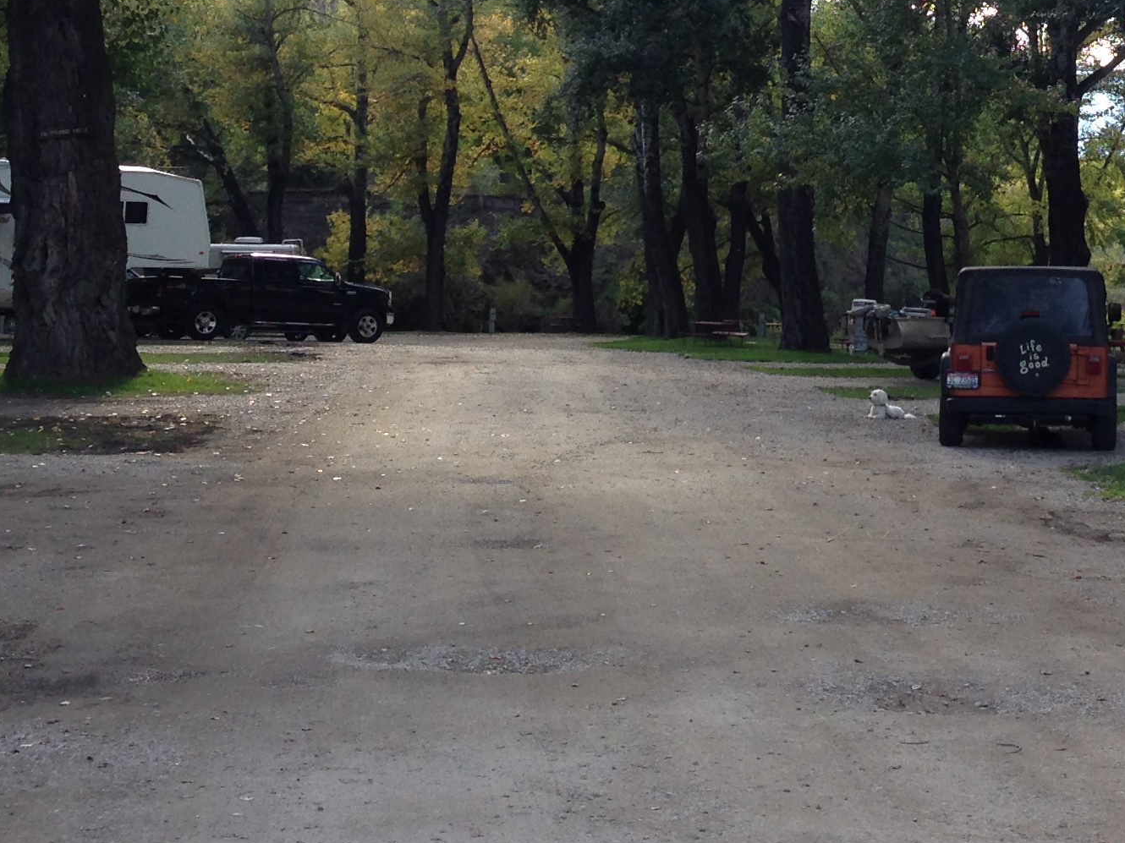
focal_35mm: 81
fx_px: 2632
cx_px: 958
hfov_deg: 23.6
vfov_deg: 17.7
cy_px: -19
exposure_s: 1/174
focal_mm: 4.12
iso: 50
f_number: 2.4
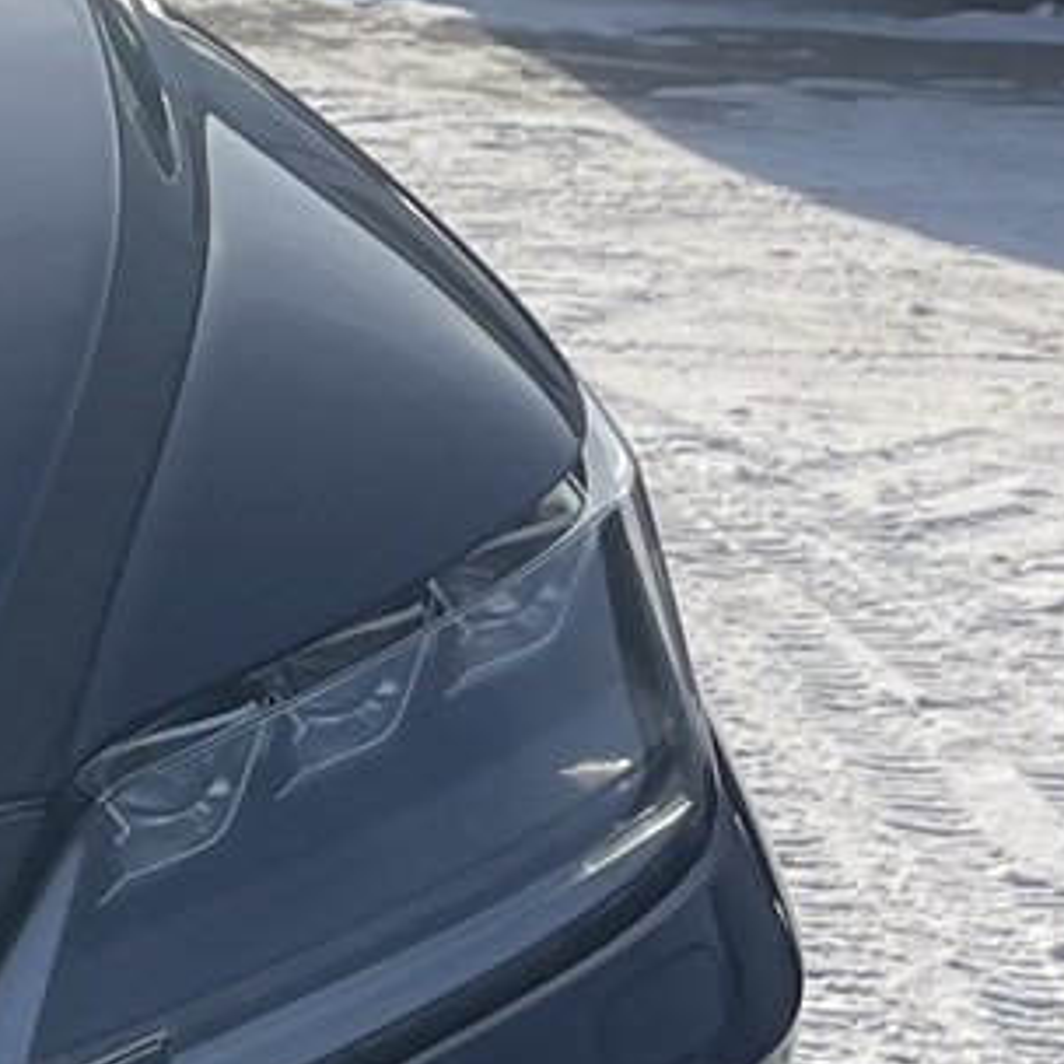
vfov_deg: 11.7
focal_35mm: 149
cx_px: -1634
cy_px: 578
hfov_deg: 10.0
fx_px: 5182
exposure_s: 1/5618
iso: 32
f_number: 1.6
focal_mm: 5.1
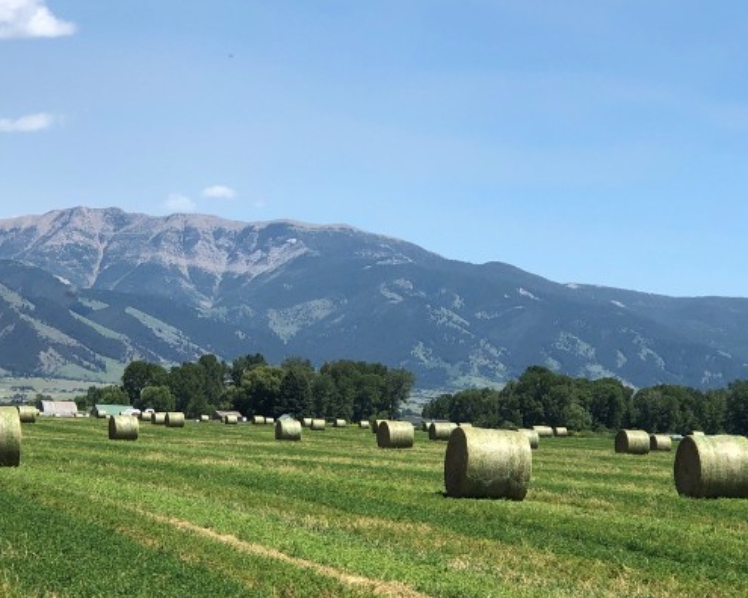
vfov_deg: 13.4
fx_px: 2546
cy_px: 384
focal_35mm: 115
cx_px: 308
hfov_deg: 16.7
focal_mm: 6.6
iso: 20
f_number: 2.8
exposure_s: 1/827
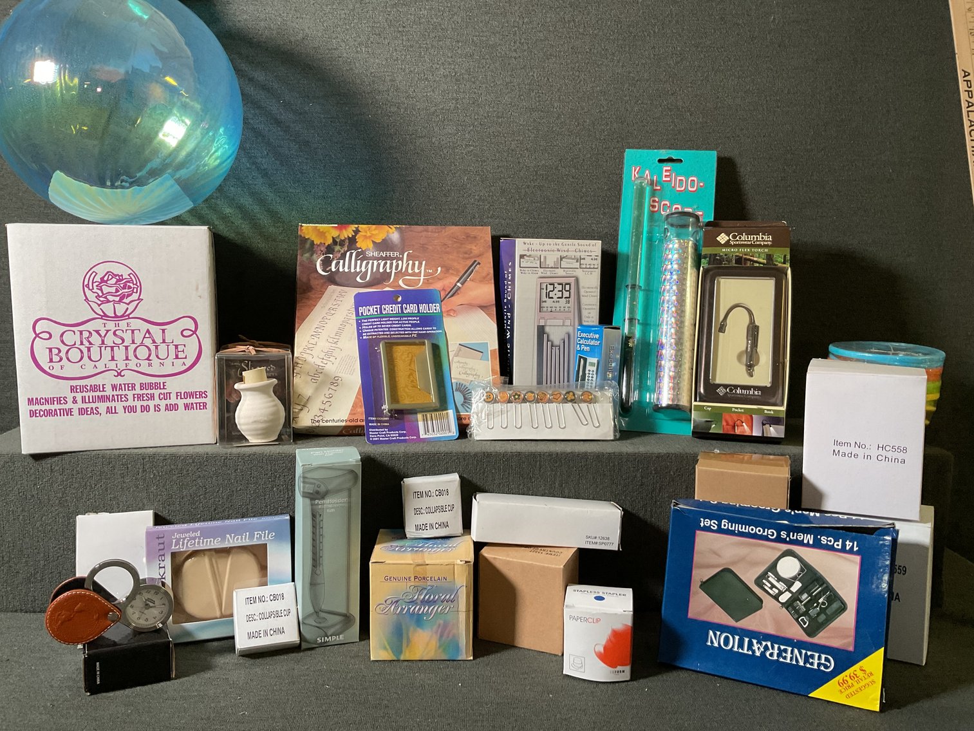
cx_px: 487
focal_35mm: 29
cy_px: 366
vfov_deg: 48.2
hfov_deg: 61.7
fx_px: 816
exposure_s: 1/60
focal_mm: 3
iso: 100
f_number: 1.8
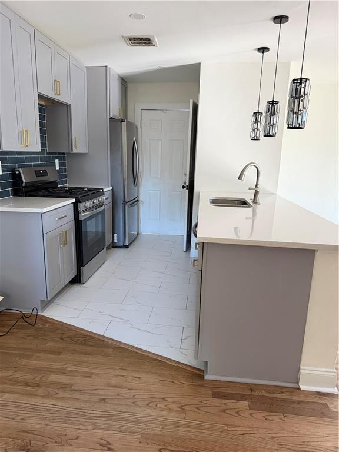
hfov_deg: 56.8
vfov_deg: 71.6
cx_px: 170
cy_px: 226
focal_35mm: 24
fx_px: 313
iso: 500
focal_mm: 6.76
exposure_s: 1/60
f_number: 1.78
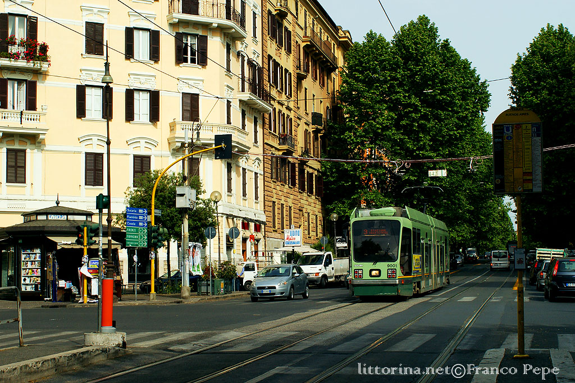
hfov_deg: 33.4
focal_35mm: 60
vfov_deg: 22.6
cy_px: 192
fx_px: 958
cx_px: 288
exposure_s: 1/160
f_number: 14
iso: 200
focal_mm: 40
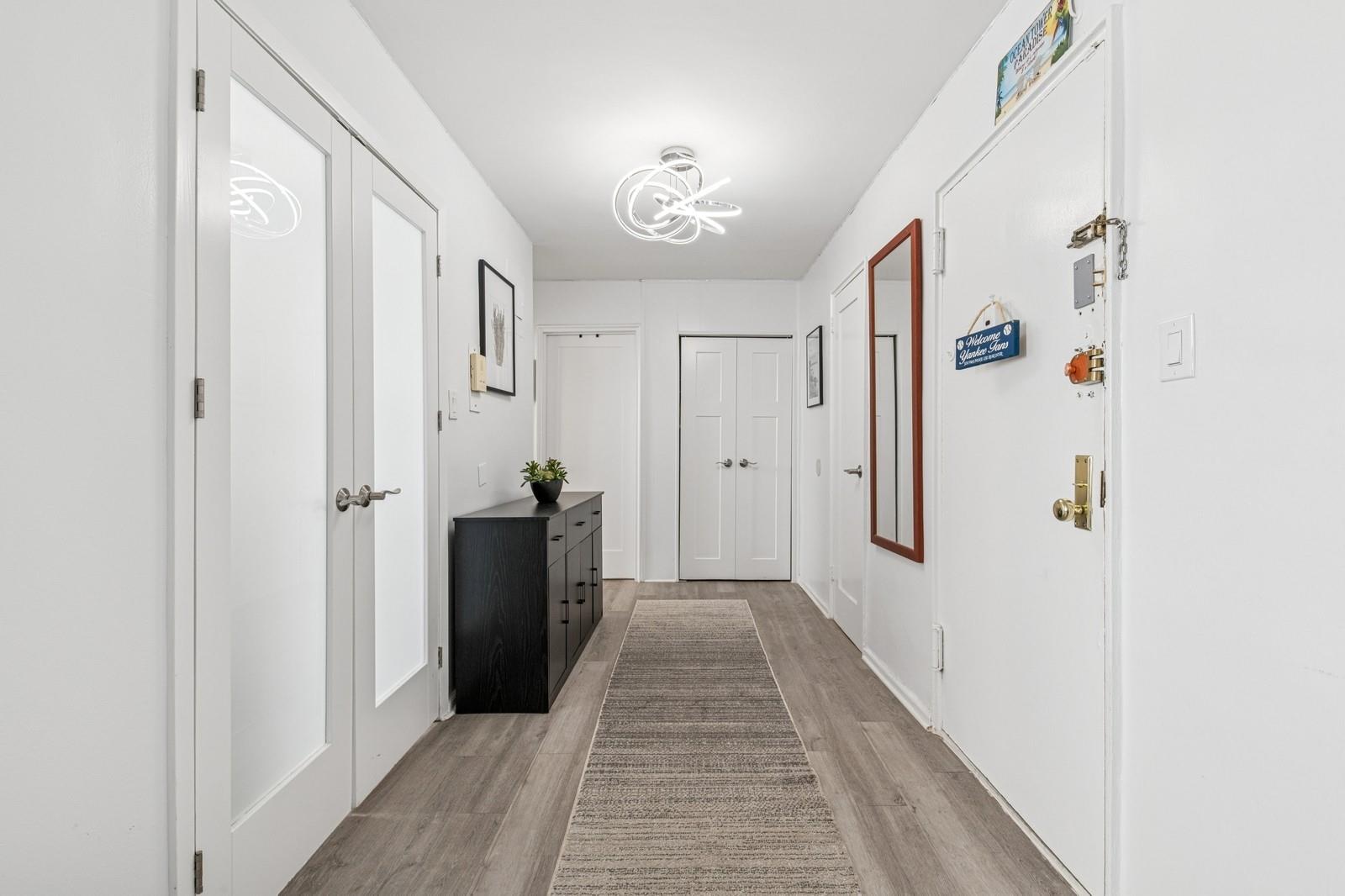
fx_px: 560
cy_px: 448
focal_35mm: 15
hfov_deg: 100.4
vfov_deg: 77.3
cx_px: 672
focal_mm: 15
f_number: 14
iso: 640
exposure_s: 1/20
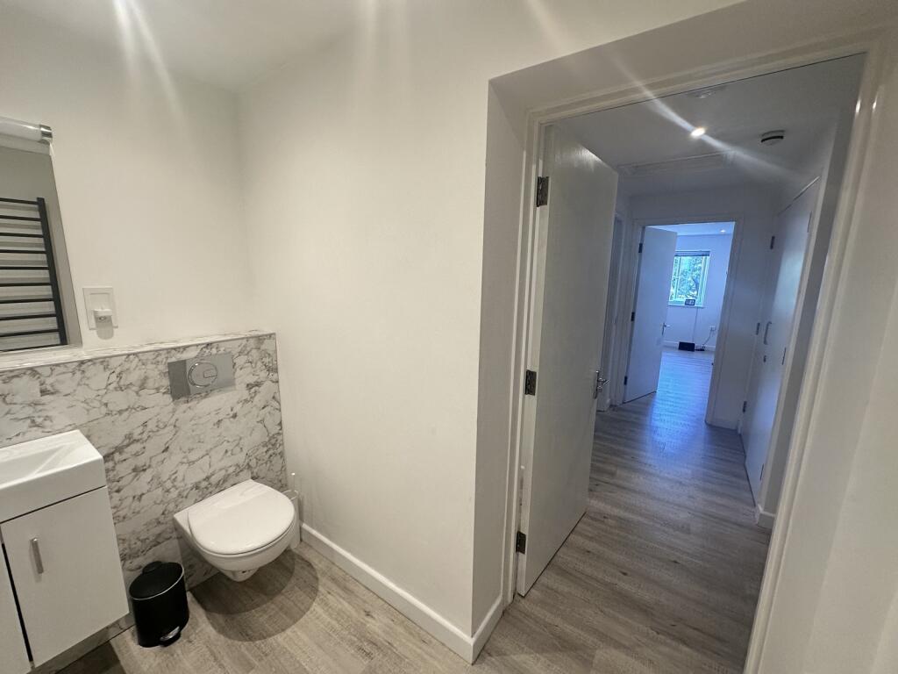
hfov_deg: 102.1
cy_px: 337
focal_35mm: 14
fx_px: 363
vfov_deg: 85.7
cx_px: 449
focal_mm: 2.22
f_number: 2.2
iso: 125
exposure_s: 1/100
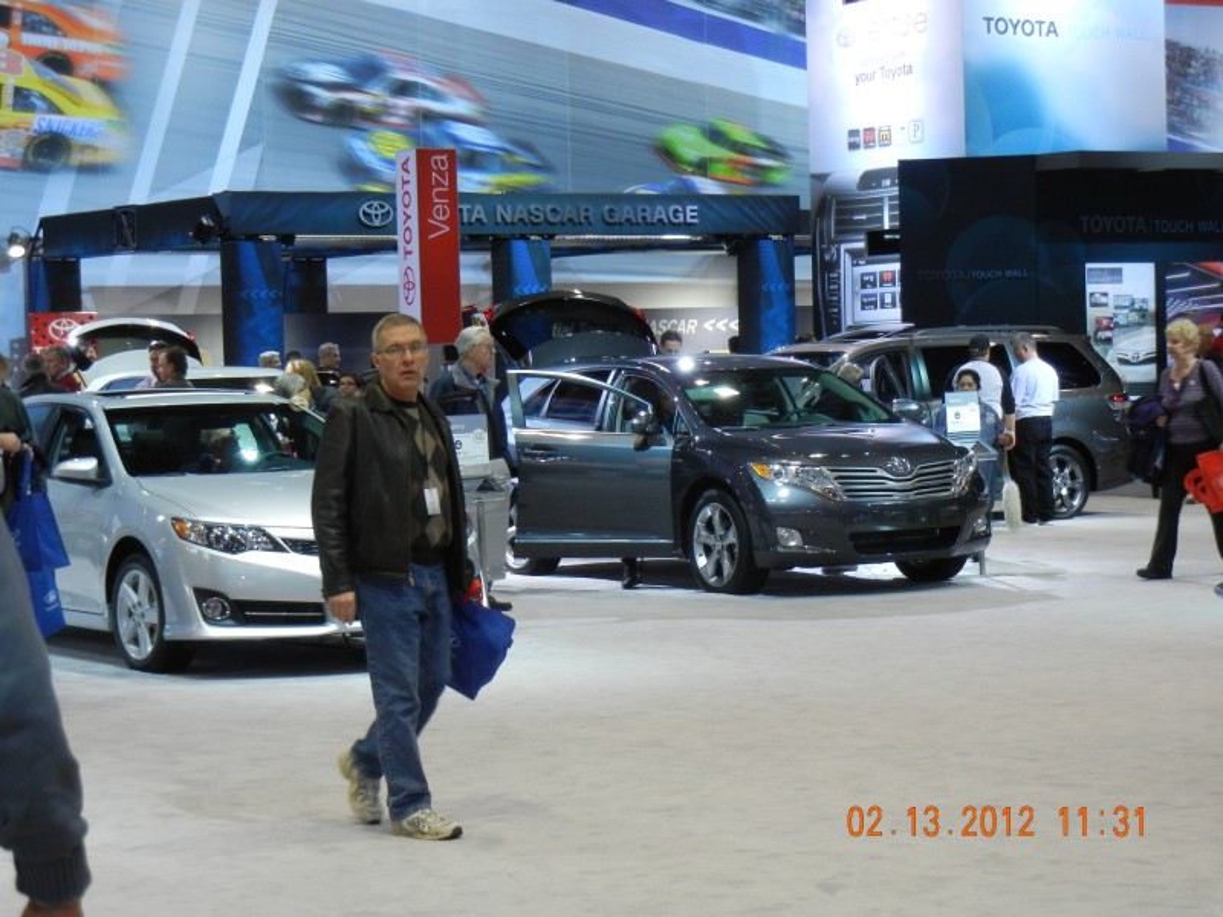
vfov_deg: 16.6
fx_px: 3144
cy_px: 458
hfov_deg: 22.0
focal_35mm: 89
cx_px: 612
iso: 400
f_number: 4.4
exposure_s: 1/59
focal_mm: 16
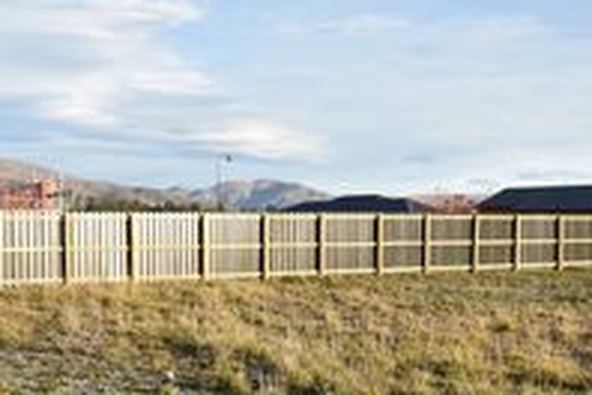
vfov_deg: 23.4
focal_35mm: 57
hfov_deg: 34.1
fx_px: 937
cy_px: 313
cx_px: 123
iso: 200
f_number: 9
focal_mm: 16
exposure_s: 1/320
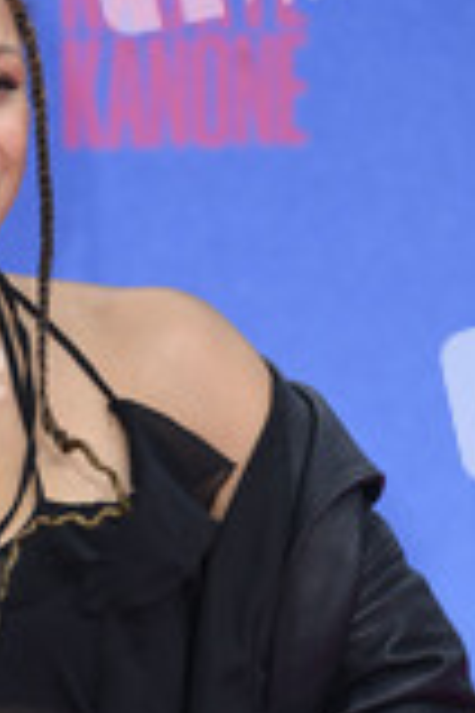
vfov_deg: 4.6
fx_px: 8945
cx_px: -94
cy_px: 601
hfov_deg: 3.0
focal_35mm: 452
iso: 250
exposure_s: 1/250
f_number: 6.3
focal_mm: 180
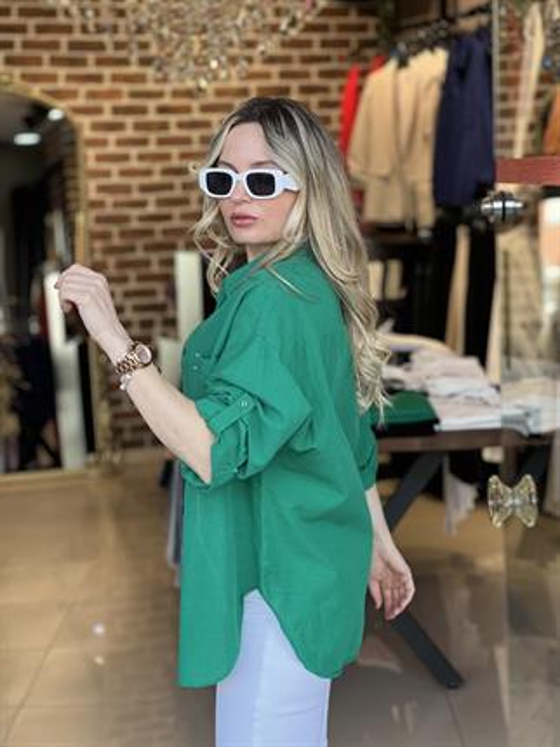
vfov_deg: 25.3
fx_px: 1660
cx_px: 280
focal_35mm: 77
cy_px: 374
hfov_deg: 19.1
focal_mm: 9
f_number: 2.8
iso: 32
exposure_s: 1/100
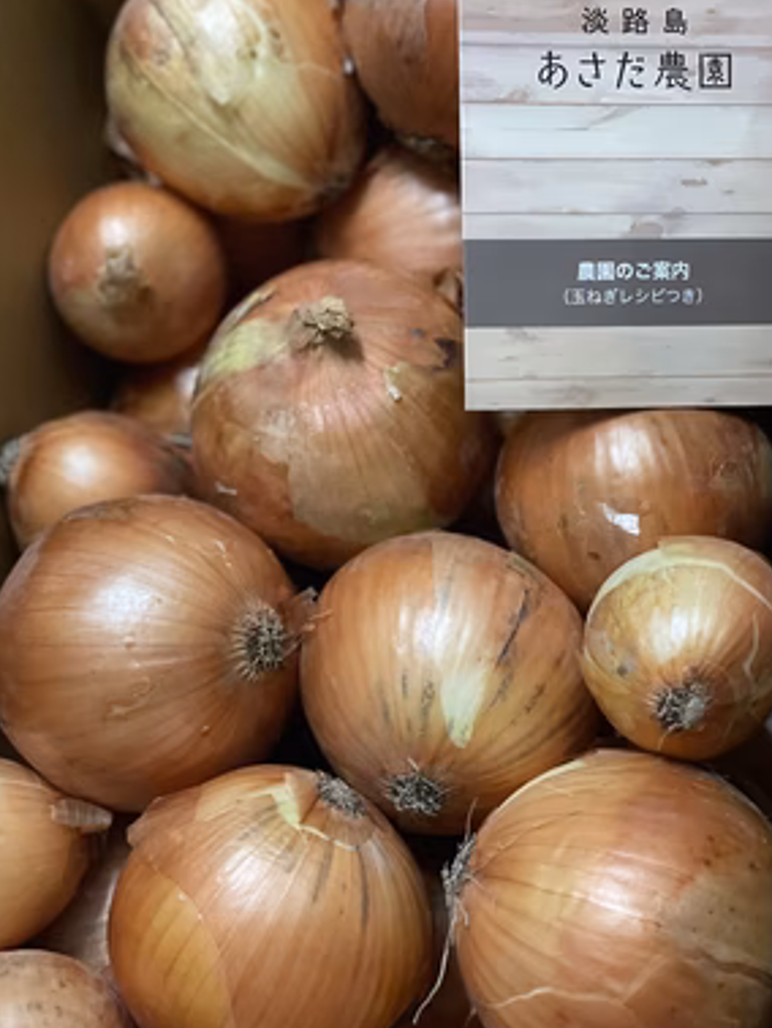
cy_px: 498
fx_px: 1634
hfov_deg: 26.6
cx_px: 383
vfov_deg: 34.9
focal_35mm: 55
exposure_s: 1/37
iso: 500
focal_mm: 6
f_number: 2
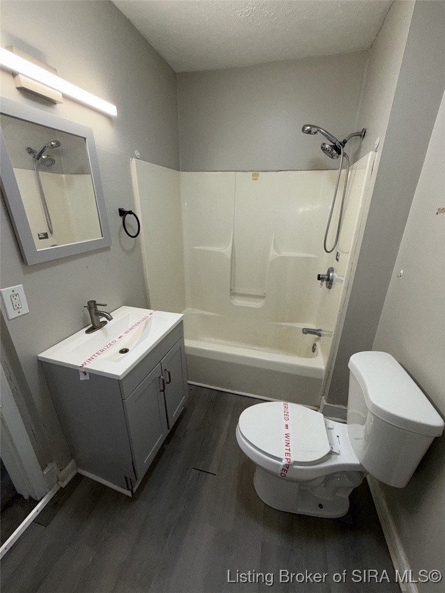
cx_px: 222
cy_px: 296
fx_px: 240
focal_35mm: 14
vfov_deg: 102.1
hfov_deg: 85.7
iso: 64
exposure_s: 1/120
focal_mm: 2.22
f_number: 2.2
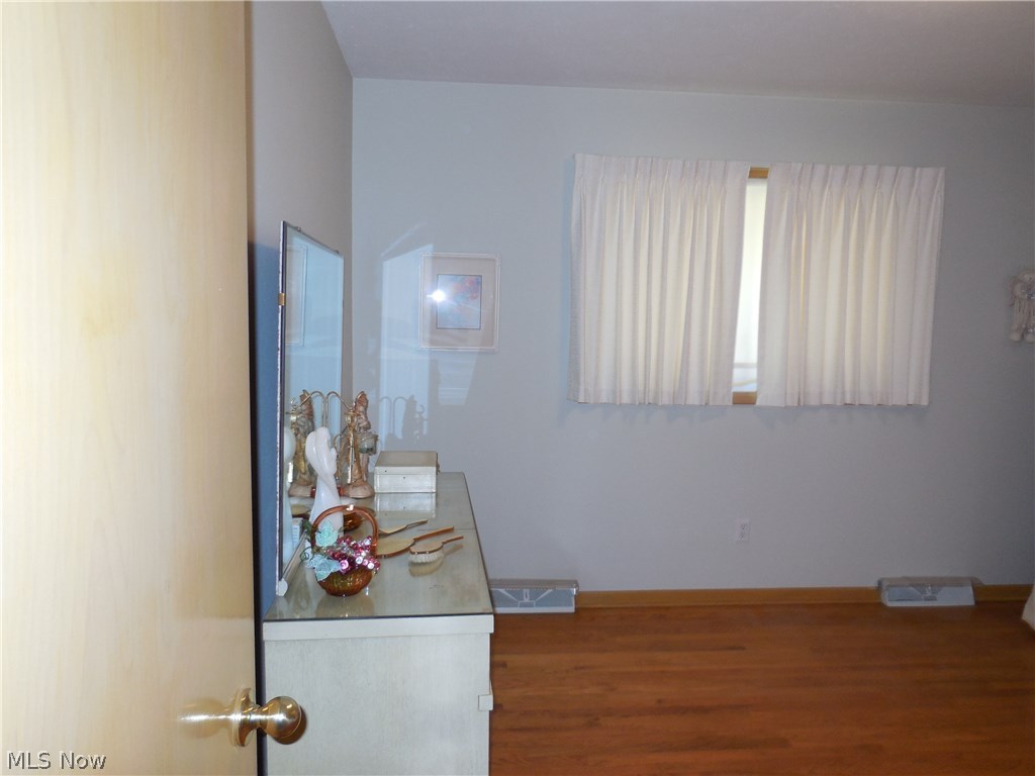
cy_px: 388
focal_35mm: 25
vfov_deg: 54.9
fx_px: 747
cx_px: 518
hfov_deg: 69.4
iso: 200
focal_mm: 4.5
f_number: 3.1
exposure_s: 1/25
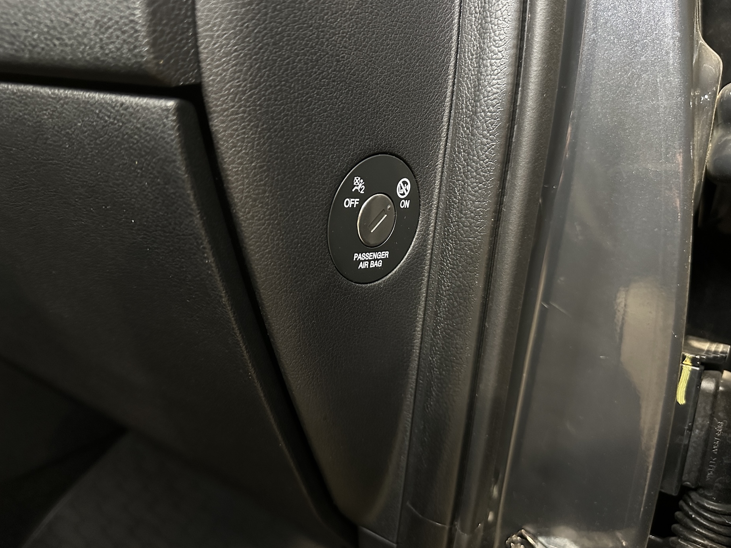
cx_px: 360
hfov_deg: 69.4
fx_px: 528
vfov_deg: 54.9
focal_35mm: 25
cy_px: 266
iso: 1250
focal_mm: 6.86
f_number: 1.78
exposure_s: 1/30
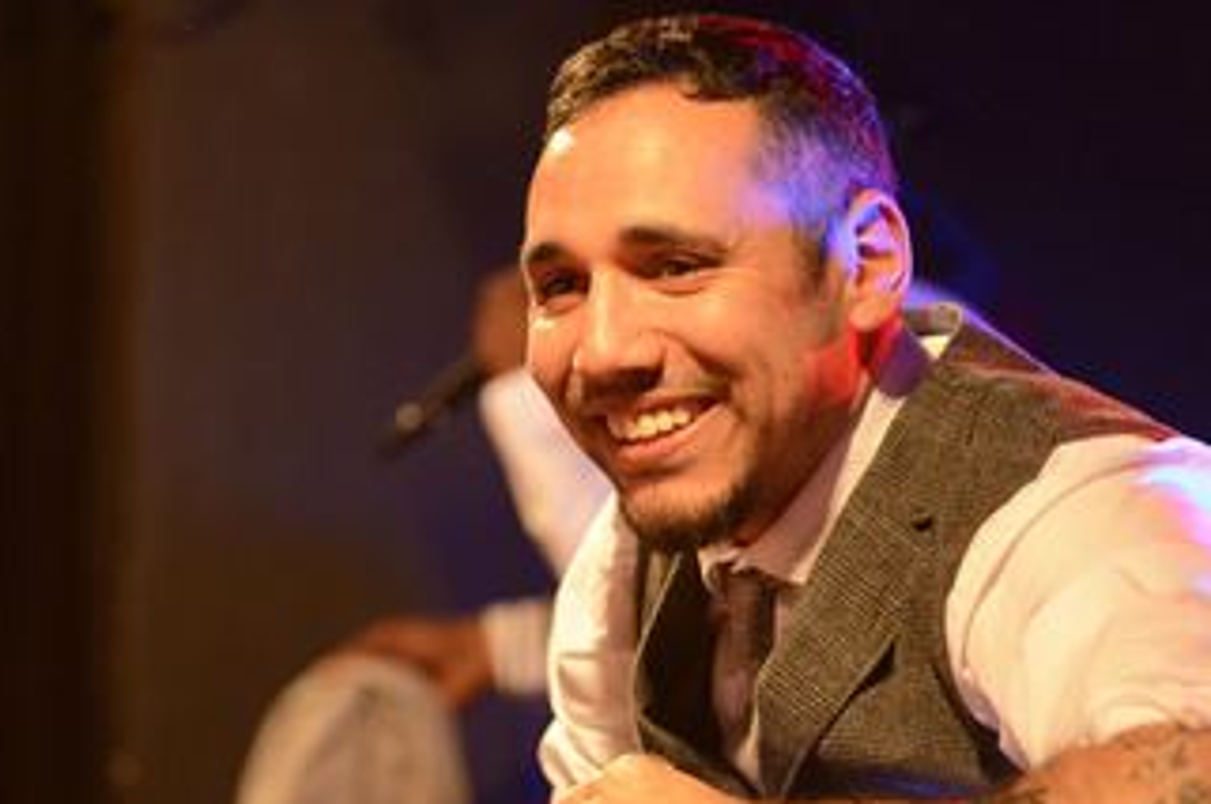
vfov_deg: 11.3
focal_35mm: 121
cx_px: 583
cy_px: 506
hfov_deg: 16.9
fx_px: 4064
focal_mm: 86
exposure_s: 1/250
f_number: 2.8
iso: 4000
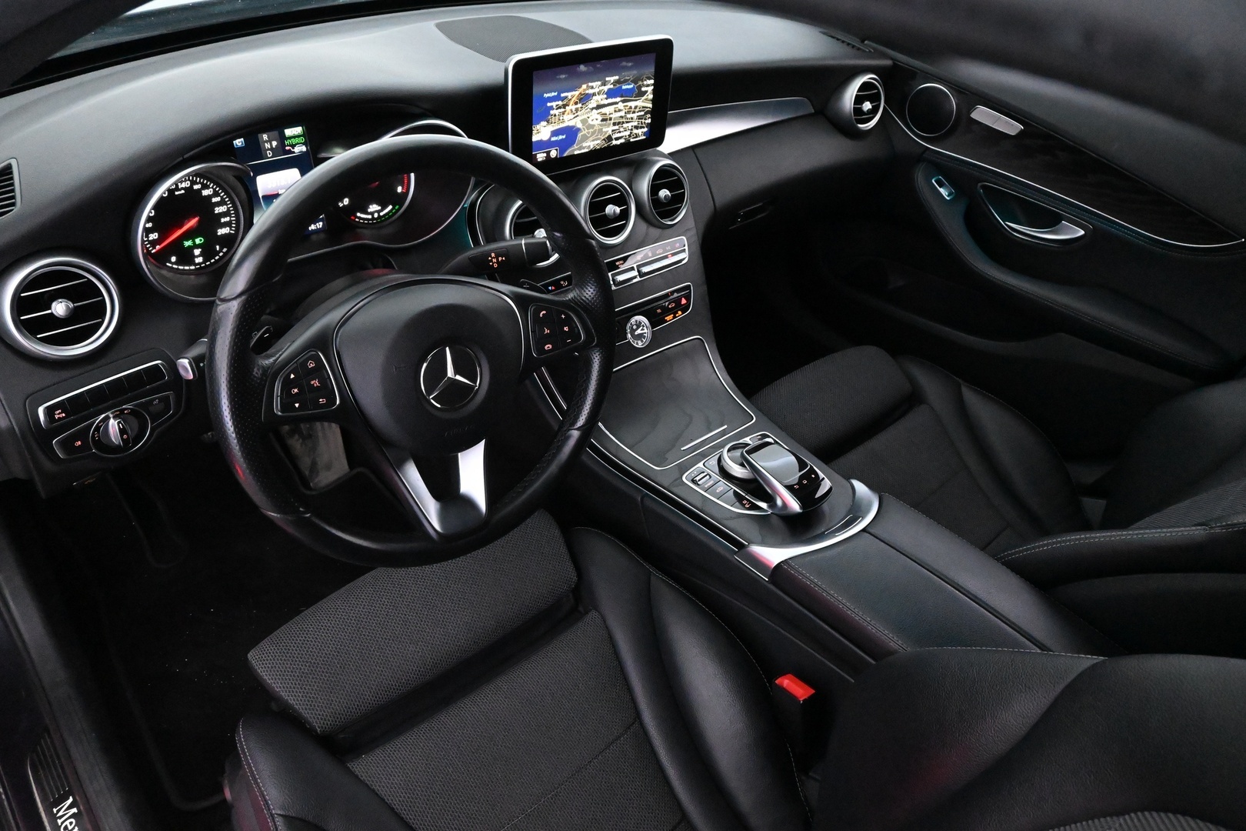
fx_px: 934
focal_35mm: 27
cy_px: 416
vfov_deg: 47.9
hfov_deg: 67.4
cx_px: 623
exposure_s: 1/30
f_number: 7.1
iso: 10000
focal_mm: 18
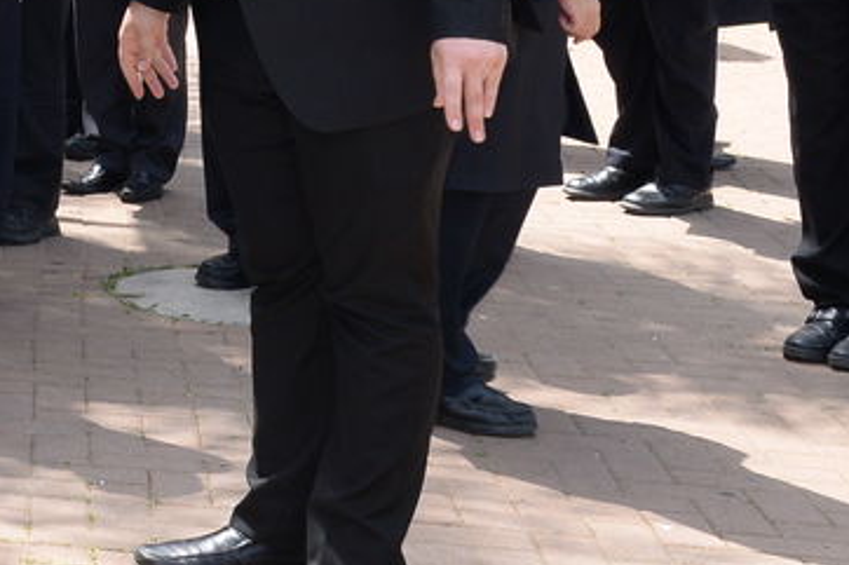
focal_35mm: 120
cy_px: -254
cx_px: -652
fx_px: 2829
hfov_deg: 15.0
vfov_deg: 11.0
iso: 640
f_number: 11
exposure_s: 1/200
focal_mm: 31
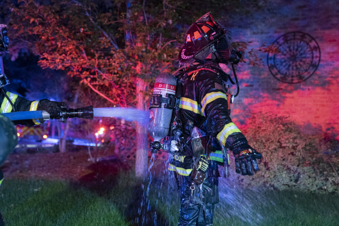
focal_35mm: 56
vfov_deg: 24.2
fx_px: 527
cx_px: 170
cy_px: 113
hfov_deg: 35.6
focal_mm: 56
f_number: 2.8
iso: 6400
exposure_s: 1/80
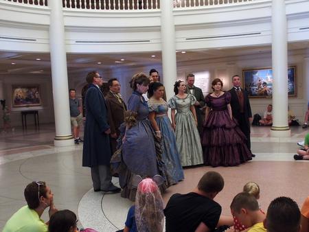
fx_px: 313
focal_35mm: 35
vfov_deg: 40.7
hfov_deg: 52.6
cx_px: 154
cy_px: 116
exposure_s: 1/25
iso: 800
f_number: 3.2
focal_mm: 7.4
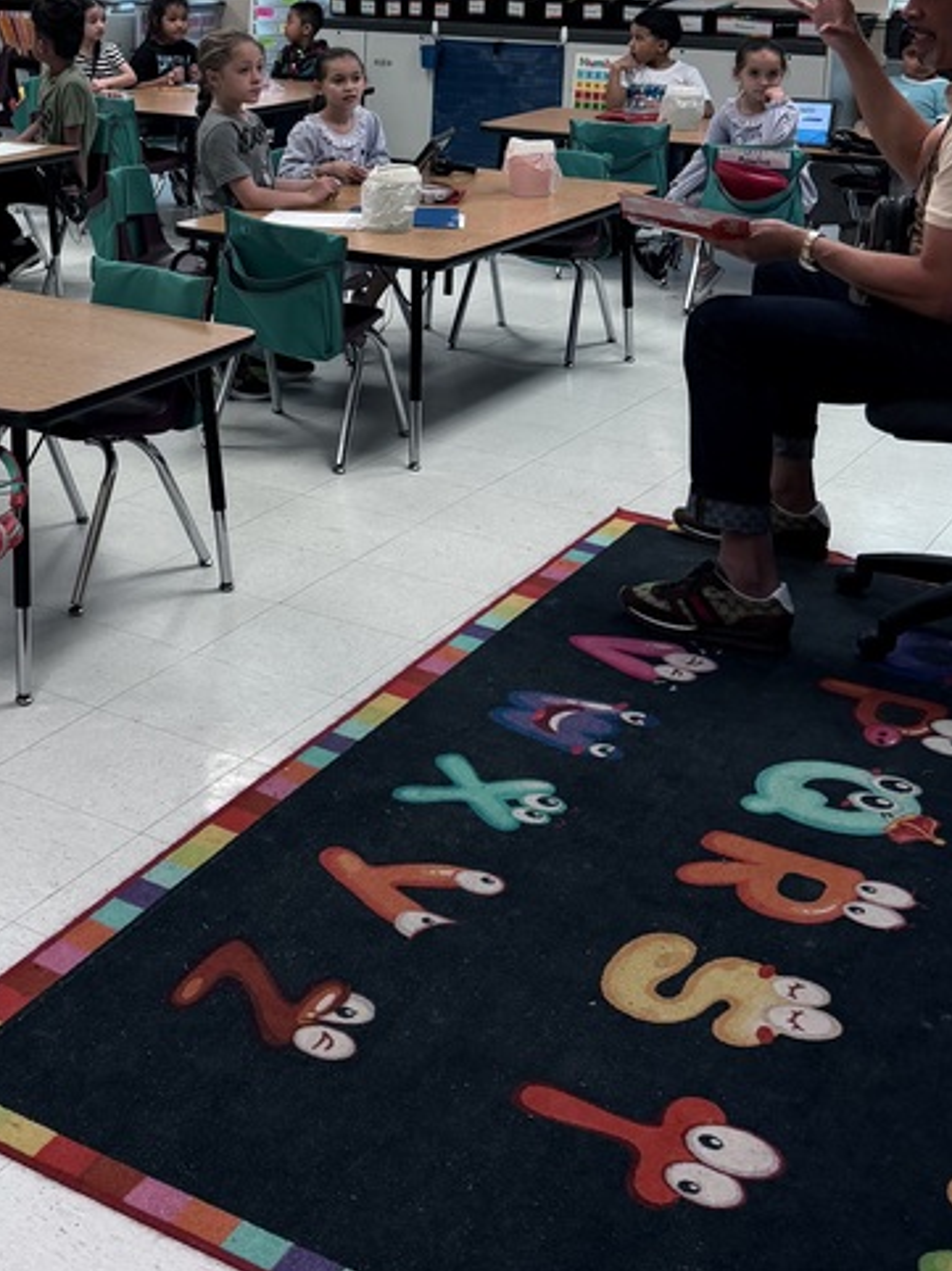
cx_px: 71
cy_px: 198
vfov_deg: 35.9
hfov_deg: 27.4
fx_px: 1872
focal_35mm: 51
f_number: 1.78
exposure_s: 1/206
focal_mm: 6.76
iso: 200
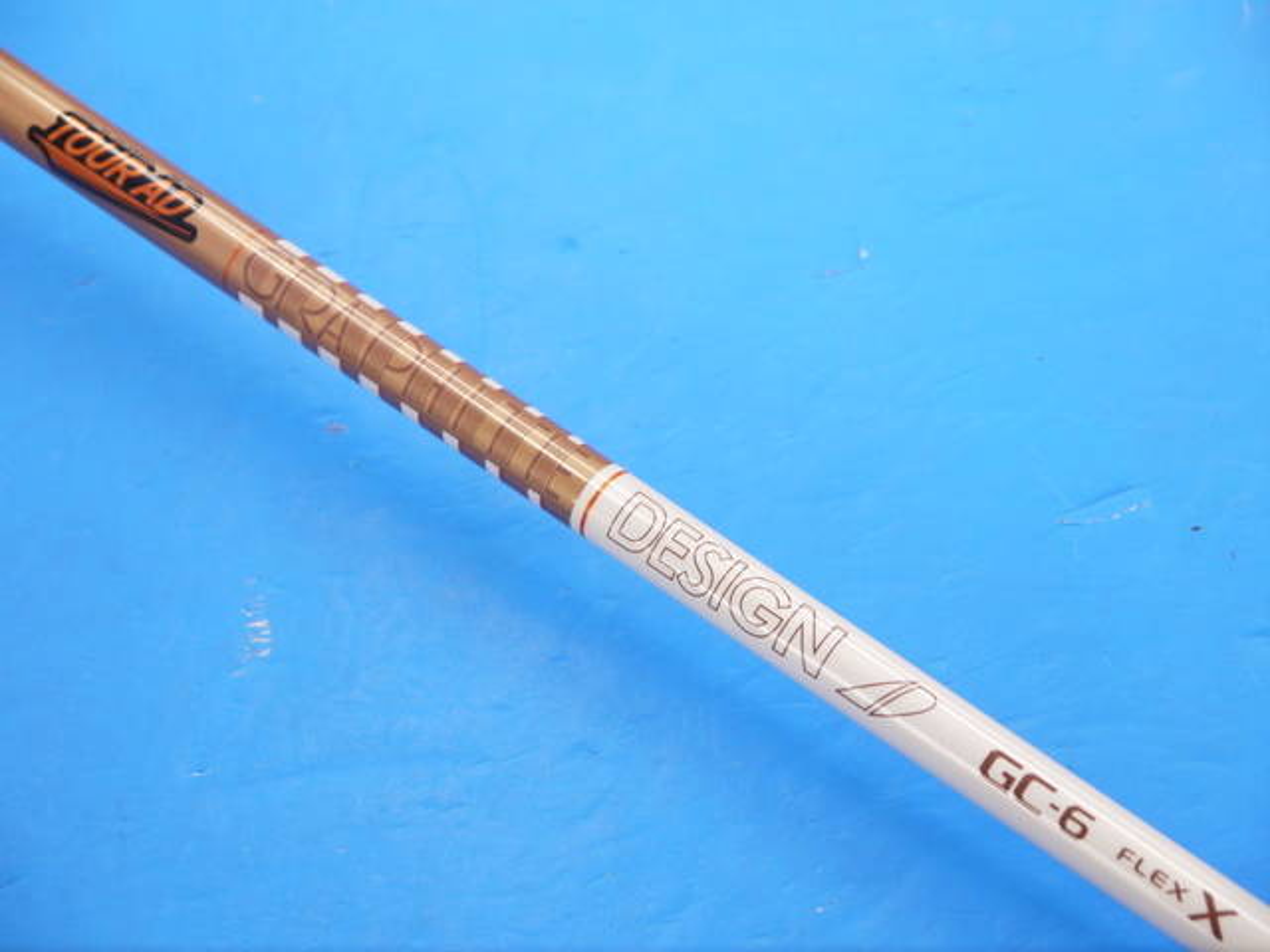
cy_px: 476
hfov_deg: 23.3
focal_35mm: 84
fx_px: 3082
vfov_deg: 17.6
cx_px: 635
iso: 640
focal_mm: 42
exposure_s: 1/80
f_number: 5.6
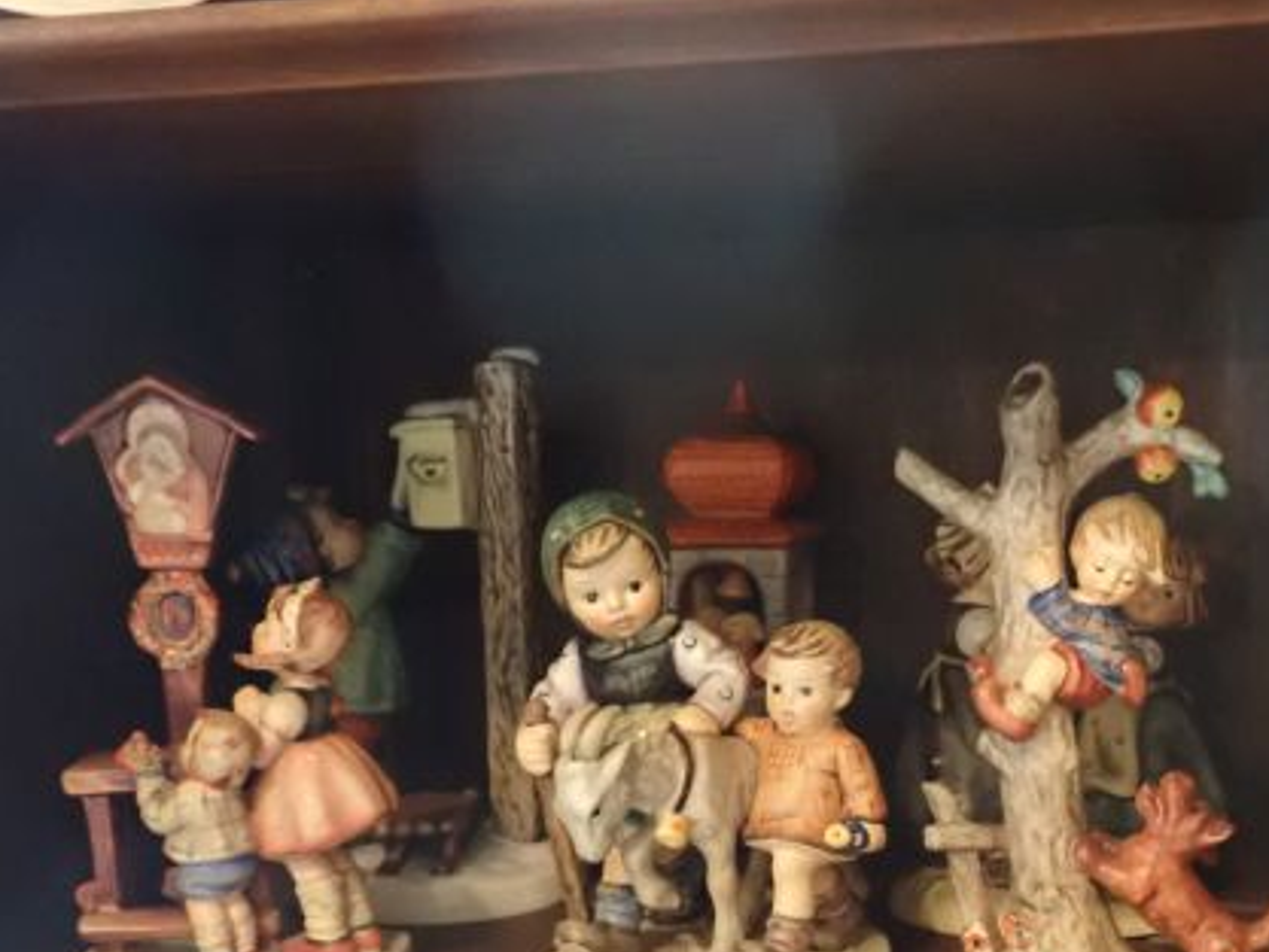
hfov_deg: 39.1
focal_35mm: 48
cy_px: 727
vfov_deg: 29.7
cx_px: 860
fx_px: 1760
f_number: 2.3
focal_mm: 5.4
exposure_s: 1/30
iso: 1600
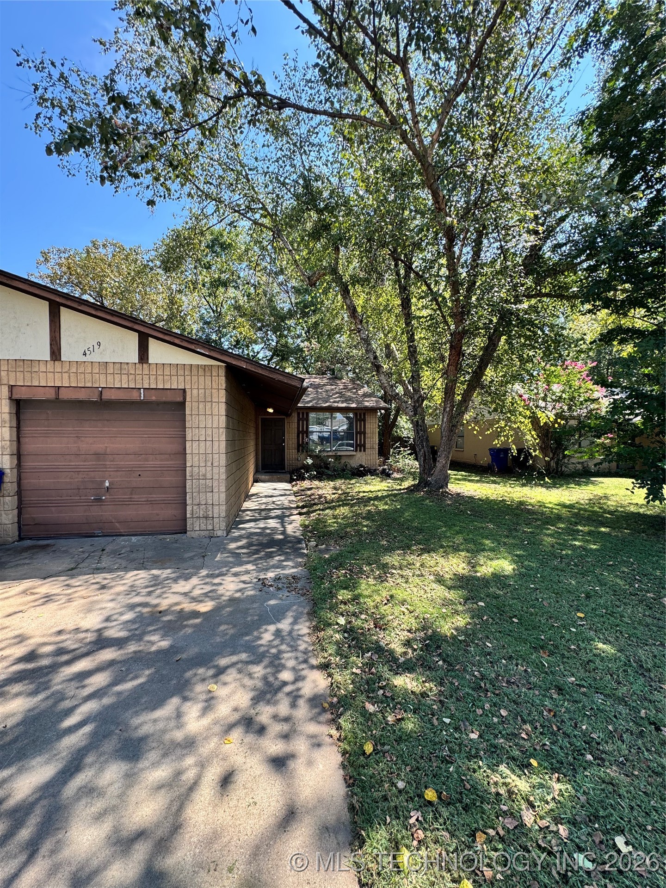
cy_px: 444
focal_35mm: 14
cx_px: 333
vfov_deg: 102.1
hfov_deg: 85.7
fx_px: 359
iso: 40
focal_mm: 2.22
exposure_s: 1/283
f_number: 2.2
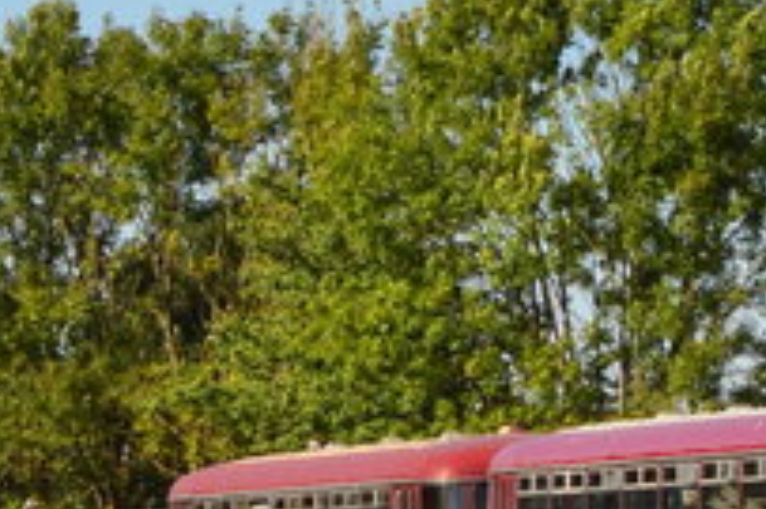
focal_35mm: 311
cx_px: 1717
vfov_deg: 4.4
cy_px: 665
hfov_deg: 6.4
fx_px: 6611
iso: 200
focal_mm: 35
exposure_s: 1/640
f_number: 8
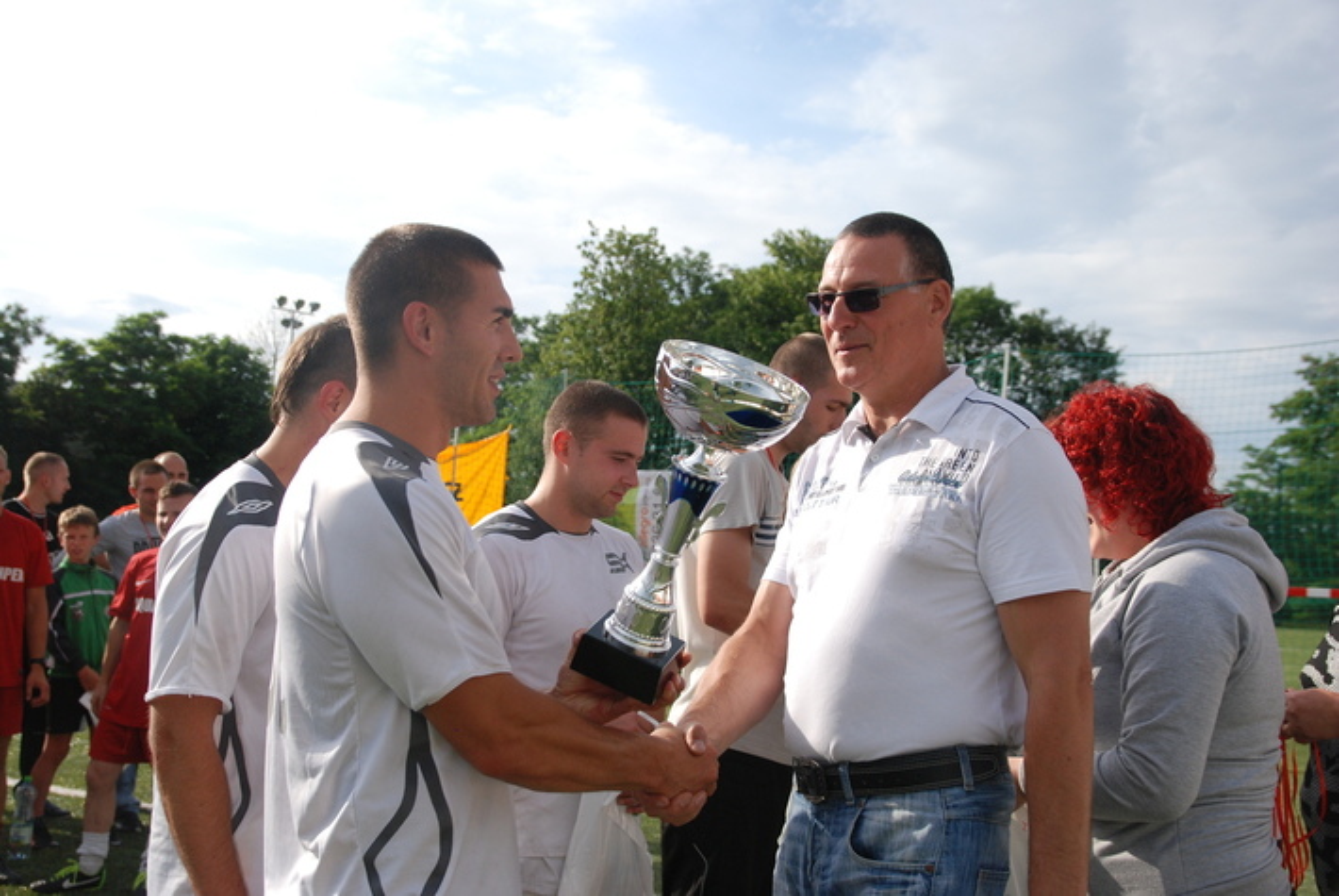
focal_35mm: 39
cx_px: 670
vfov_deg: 34.3
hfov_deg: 49.5
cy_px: 448
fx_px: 1452
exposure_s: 1/1600
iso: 400
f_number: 5.6
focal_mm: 26
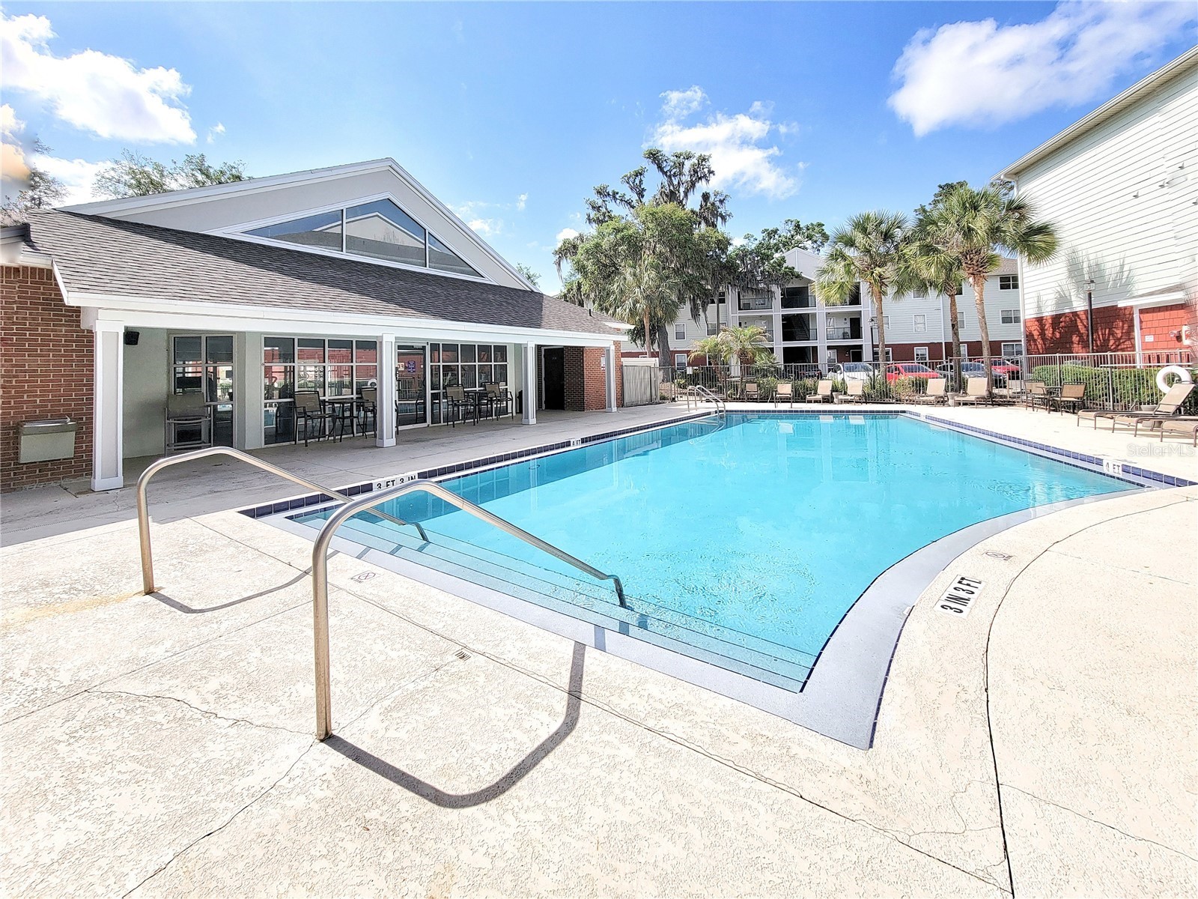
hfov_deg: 106.2
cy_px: 450
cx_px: 599
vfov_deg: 89.9
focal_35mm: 13
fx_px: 450
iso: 50
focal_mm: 2.2
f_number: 2.2
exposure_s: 1/3333
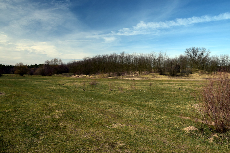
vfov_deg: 48.0
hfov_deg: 67.4
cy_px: 76
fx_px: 173
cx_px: 115
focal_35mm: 27
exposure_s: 1/250
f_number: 10
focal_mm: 18
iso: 400
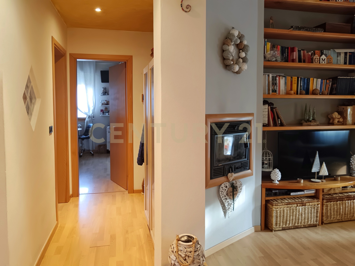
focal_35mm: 27
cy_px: 133
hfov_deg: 65.3
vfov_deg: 51.4
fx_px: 277
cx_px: 178
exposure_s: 1/25
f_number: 1.9
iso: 1321
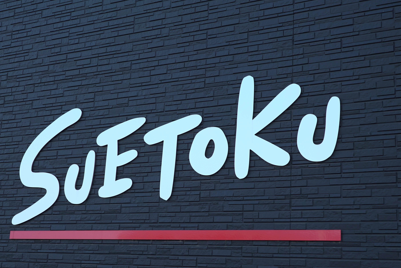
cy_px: 156
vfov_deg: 25.1
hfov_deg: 36.8
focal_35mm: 54
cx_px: 184
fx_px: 602
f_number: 8
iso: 200
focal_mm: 46
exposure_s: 1/100
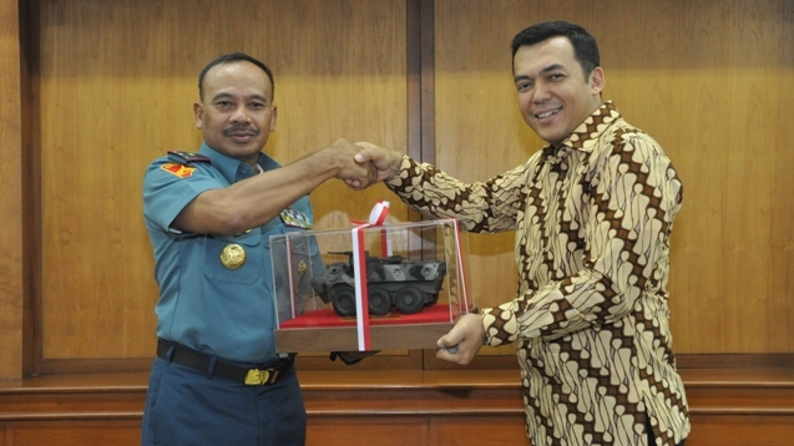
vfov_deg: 29.0
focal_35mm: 41
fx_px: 863
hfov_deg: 49.4
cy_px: 220
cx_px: 398
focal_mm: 26
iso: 1600
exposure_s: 1/50
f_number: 5.6
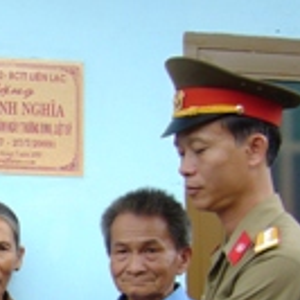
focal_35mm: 104
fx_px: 1020
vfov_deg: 16.4
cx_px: -106
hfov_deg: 15.8
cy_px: 302
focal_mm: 5.8
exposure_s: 1/200
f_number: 2.8
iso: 100
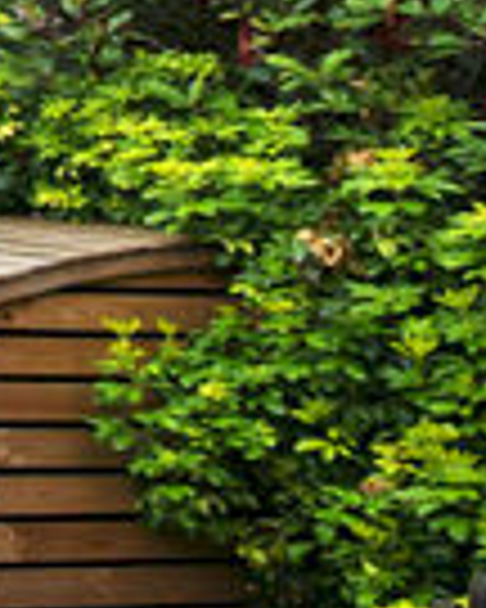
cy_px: -365
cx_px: -900
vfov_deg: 21.0
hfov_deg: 12.1
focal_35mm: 73
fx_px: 1313
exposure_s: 1/125
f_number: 5.6
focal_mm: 10
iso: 110
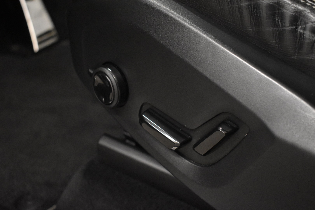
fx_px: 459
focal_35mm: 52
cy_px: 105
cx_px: 158
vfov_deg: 25.8
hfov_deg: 37.9
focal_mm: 35
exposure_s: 1/60
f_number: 4.5
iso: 4500
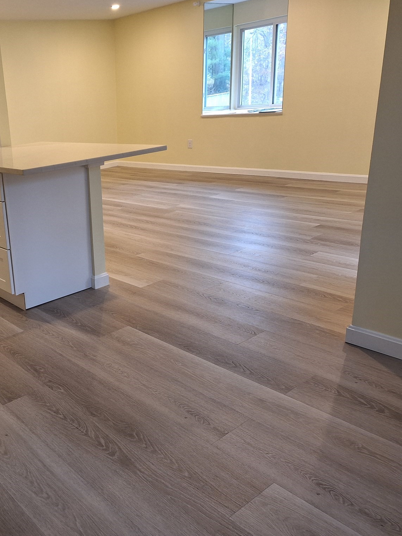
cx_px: 45
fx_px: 480
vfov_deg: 58.3
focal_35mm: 31
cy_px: 270
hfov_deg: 42.0
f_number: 1.8
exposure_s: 1/40
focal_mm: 5.54
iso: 160
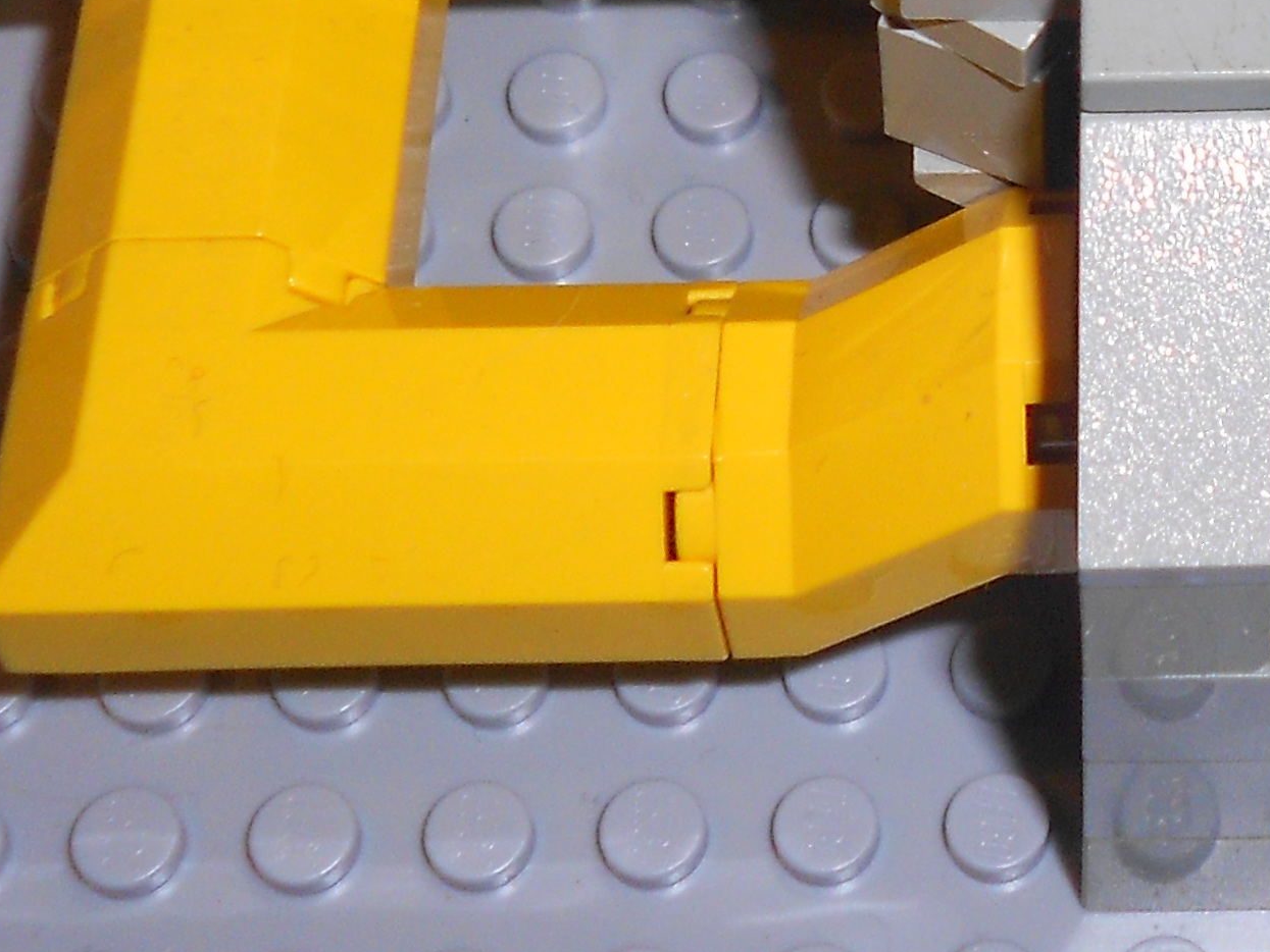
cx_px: 1525
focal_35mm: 111
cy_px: -215
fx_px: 4073
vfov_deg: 13.0
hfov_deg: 16.9
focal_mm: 5.8
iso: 80
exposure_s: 1/30
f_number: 9
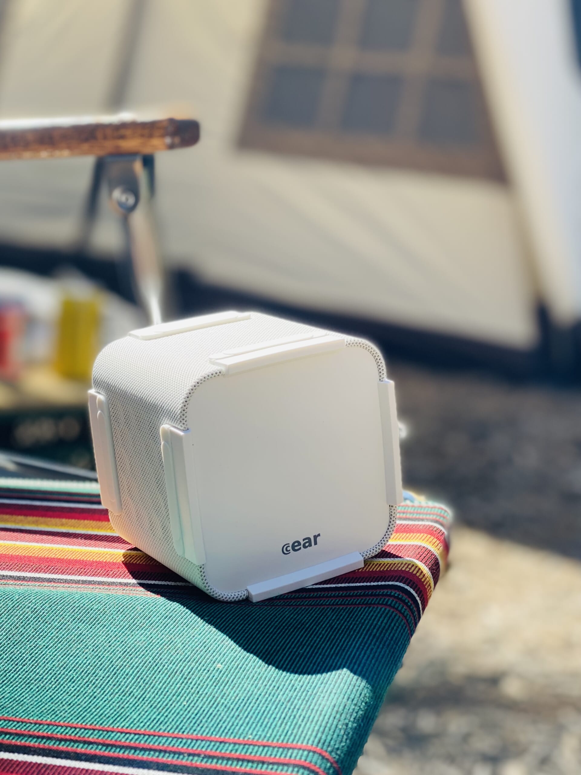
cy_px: 388
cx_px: 290
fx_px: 1164
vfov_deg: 36.8
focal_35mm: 52
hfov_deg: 28.0
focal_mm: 6
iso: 20
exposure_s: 1/240
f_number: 2
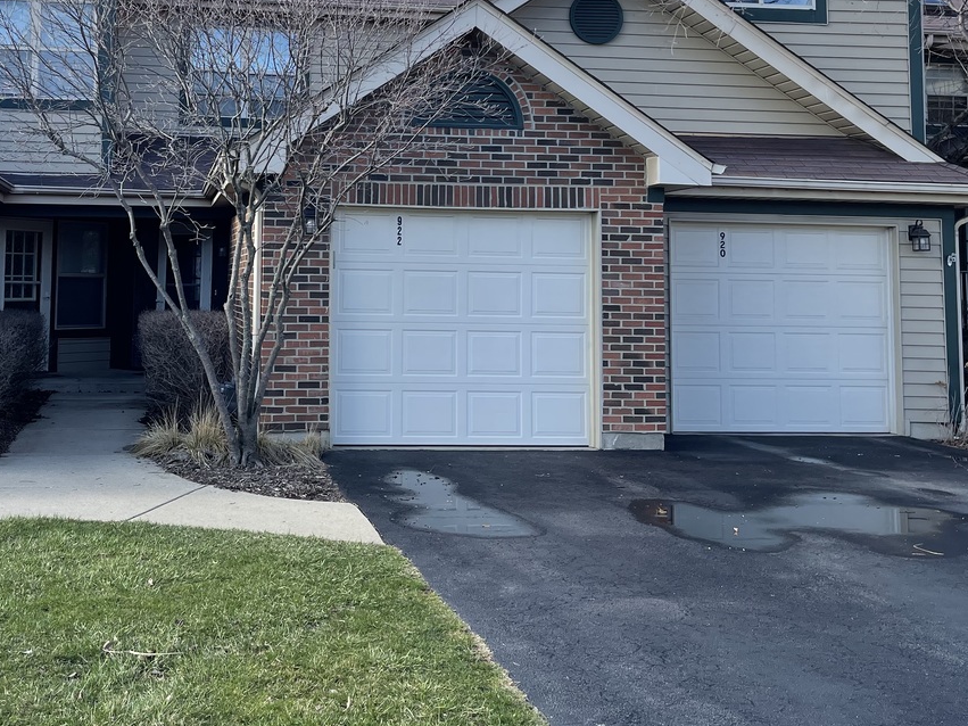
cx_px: 316
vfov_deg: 32.2
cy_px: 172
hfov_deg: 42.3
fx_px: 1230
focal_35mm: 44
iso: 32
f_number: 1.6
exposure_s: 1/1353
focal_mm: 5.1
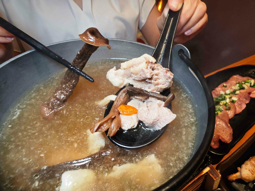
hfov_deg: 73.9
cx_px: 128
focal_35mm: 23
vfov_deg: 58.9
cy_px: 96
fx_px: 169
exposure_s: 1/60
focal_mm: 2.03
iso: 100
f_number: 1.8
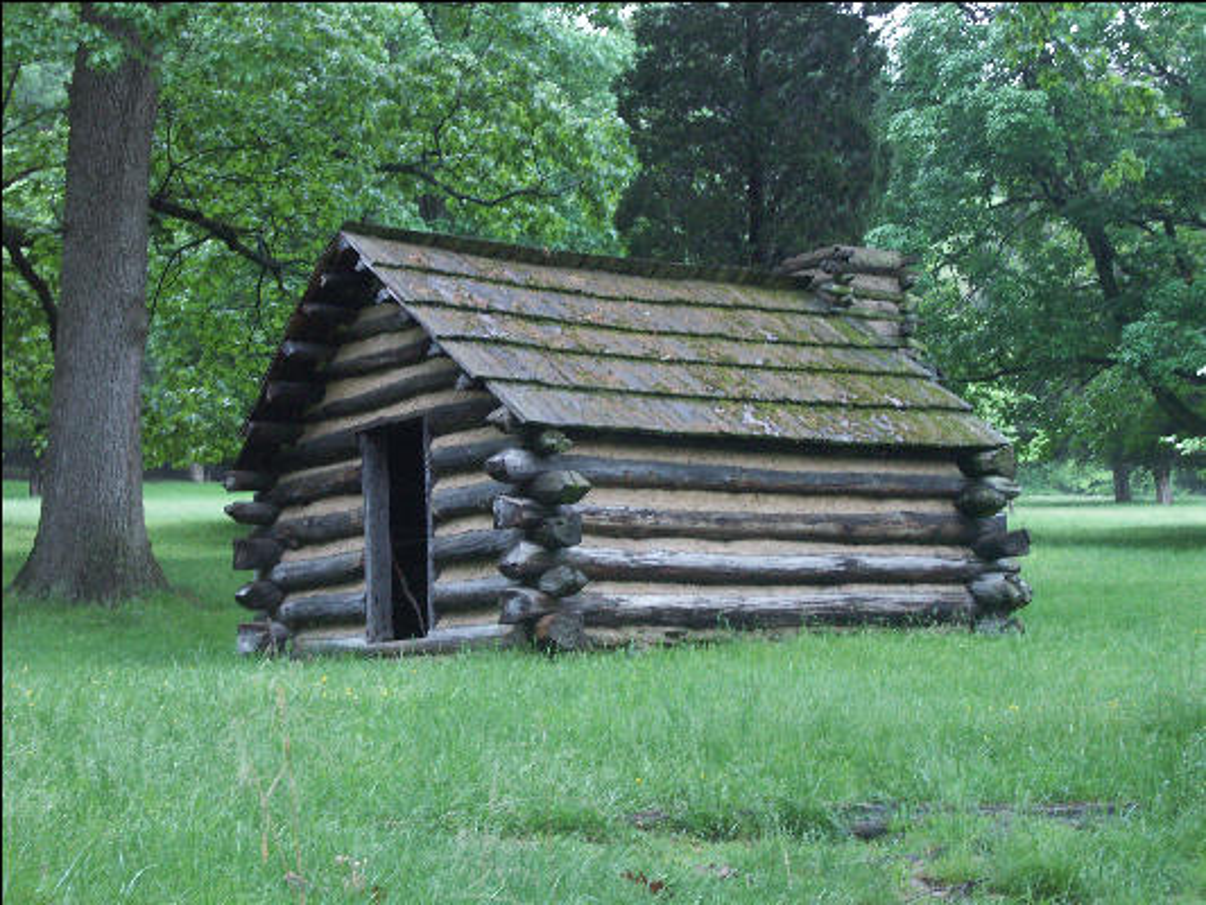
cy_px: 452
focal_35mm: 81
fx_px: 2823
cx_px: 603
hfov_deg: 24.1
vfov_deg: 18.2
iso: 200
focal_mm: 20.09
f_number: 3.2
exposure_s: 1/6
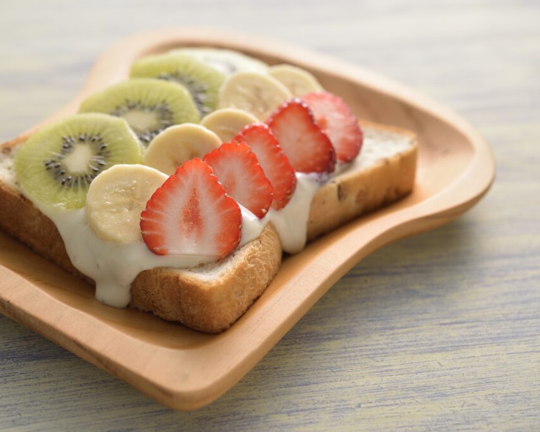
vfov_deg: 22.5
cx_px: 253
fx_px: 1087
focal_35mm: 68
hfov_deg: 27.9
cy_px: 215
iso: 160
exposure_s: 1/100
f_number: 5.6
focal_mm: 60
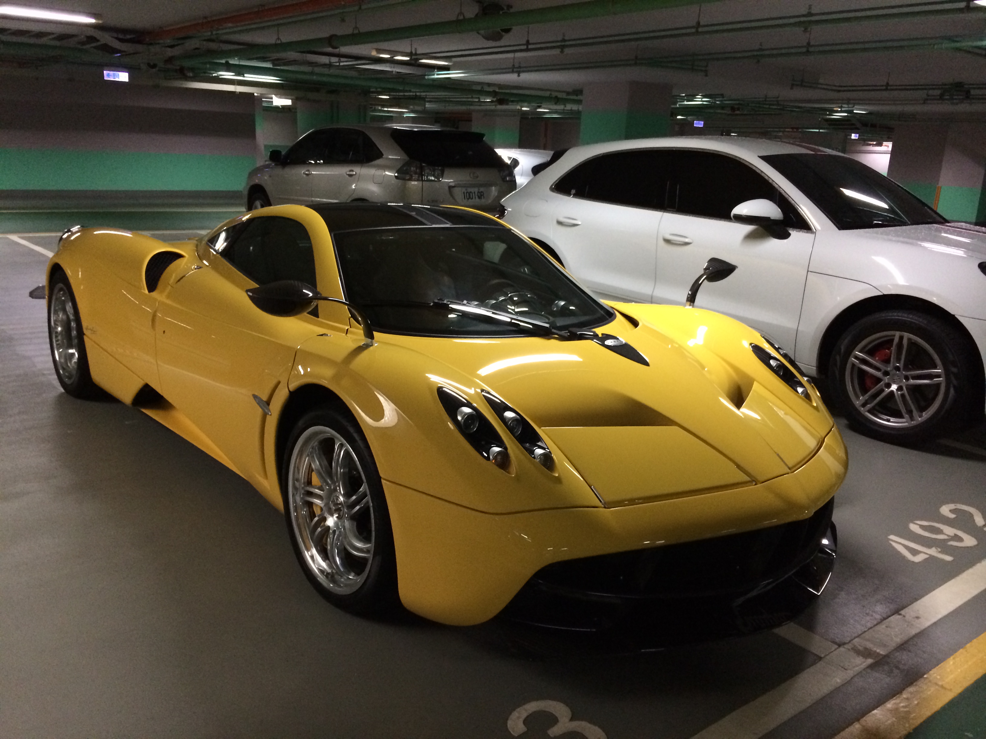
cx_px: 493
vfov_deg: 46.8
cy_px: 370
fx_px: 855
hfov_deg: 60.0
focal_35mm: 30
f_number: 2.2
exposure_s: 1/15
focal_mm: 4.12
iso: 320
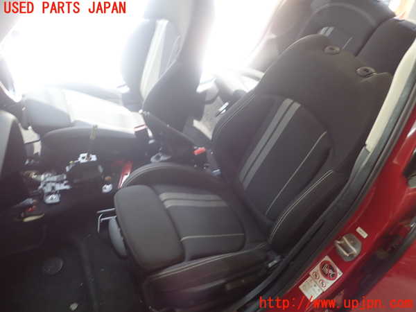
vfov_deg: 54.9
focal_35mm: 25
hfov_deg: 69.4
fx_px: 300
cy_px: 156
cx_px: 208
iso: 200
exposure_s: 1/40
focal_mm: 4.5
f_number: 2
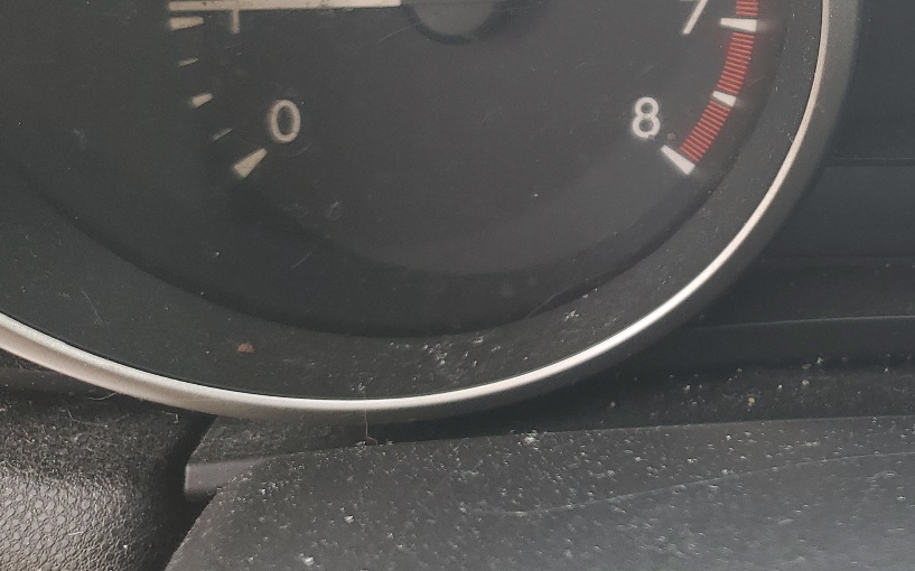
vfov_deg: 23.0
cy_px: 0
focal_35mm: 54
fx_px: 1346
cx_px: 891
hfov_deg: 34.5
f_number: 1.5
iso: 50
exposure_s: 1/120
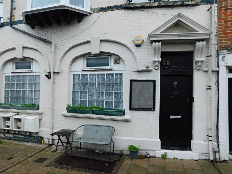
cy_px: 87
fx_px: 154
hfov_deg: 73.9
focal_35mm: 23
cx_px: 116
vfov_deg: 58.9
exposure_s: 1/40
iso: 125
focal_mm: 4
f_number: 3
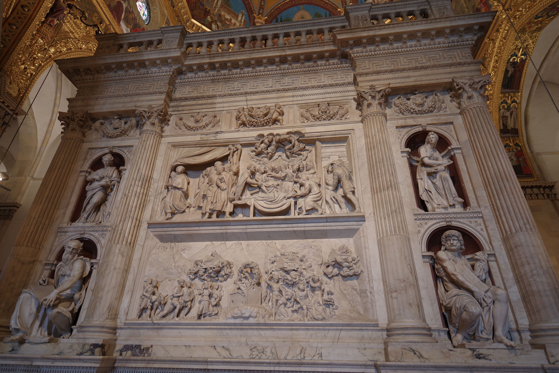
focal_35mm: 21
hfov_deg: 81.2
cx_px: 280
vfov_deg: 59.5
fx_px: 326
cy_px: 186
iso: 400
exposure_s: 1/30
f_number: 2.8
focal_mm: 21
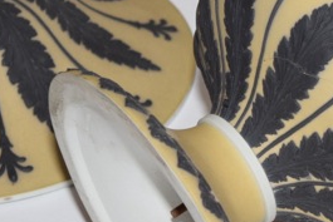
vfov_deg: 4.4
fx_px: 2877
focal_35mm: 311
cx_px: 441
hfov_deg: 6.6
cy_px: 27
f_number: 5.6
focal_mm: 55
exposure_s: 1/60
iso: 720
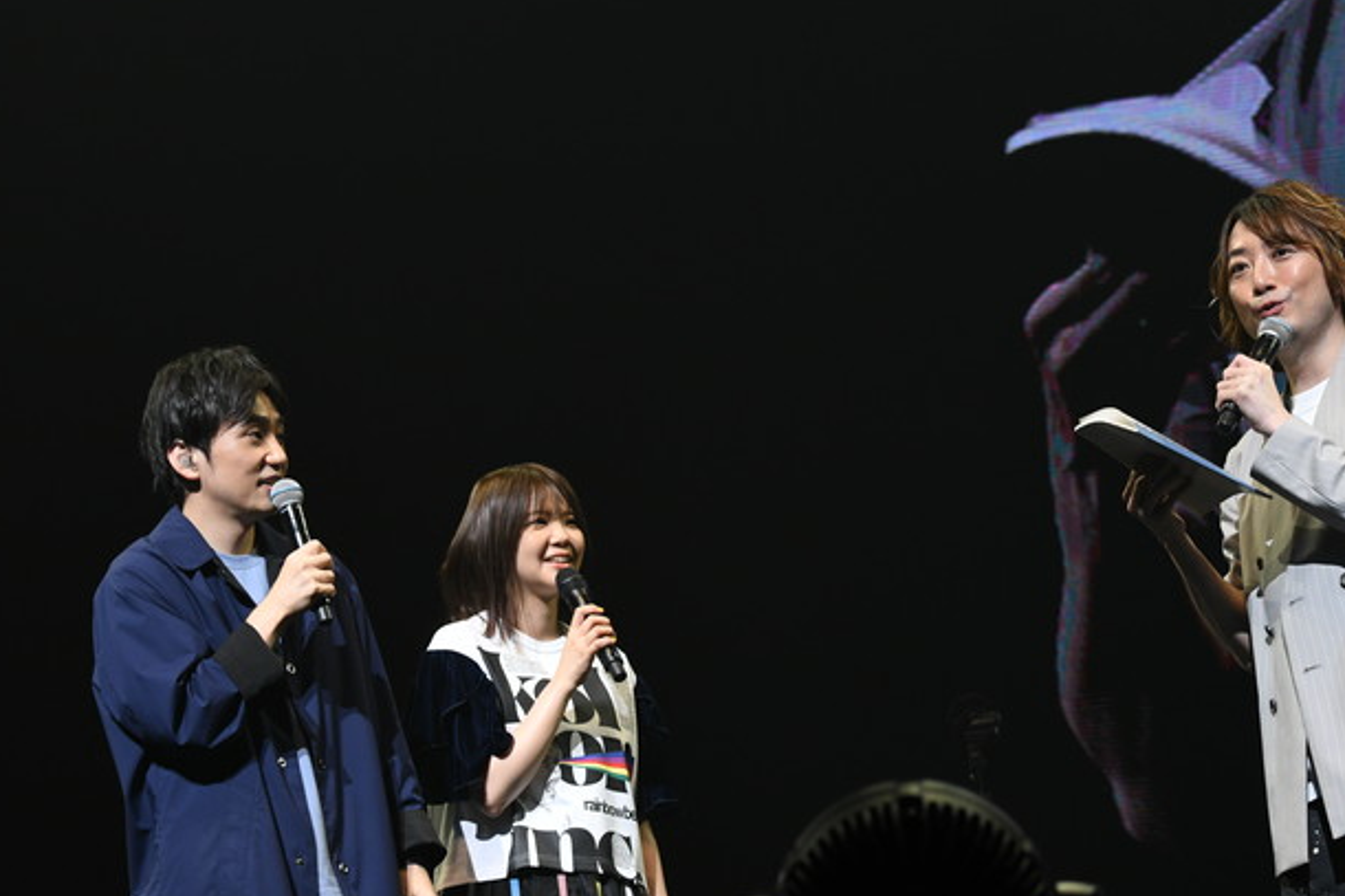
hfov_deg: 14.2
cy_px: 413
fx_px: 5378
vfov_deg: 9.5
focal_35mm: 144
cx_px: 784
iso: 1600
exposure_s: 1/400
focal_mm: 110
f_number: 8
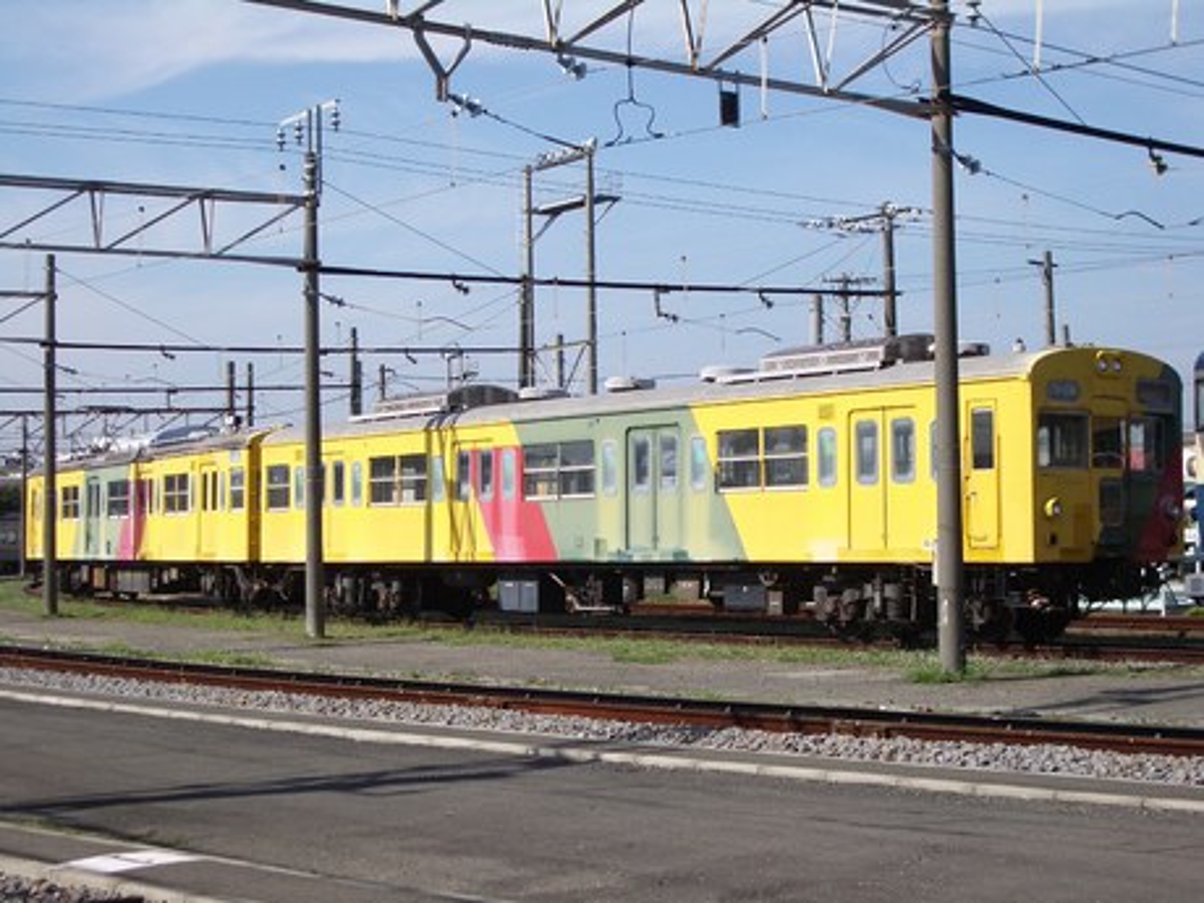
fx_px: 2156
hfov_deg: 31.2
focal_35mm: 62
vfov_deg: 23.7
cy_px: 452
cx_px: 602
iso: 80
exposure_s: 1/800
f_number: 3.5
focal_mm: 10.2
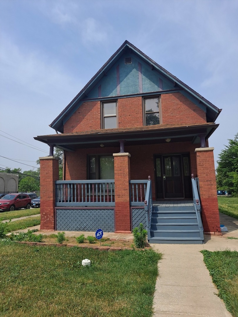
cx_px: 119
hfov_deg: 54.9
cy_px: 158
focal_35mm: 25
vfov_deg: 69.4
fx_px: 229
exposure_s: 1/1256
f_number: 2
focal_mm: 4.6
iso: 32
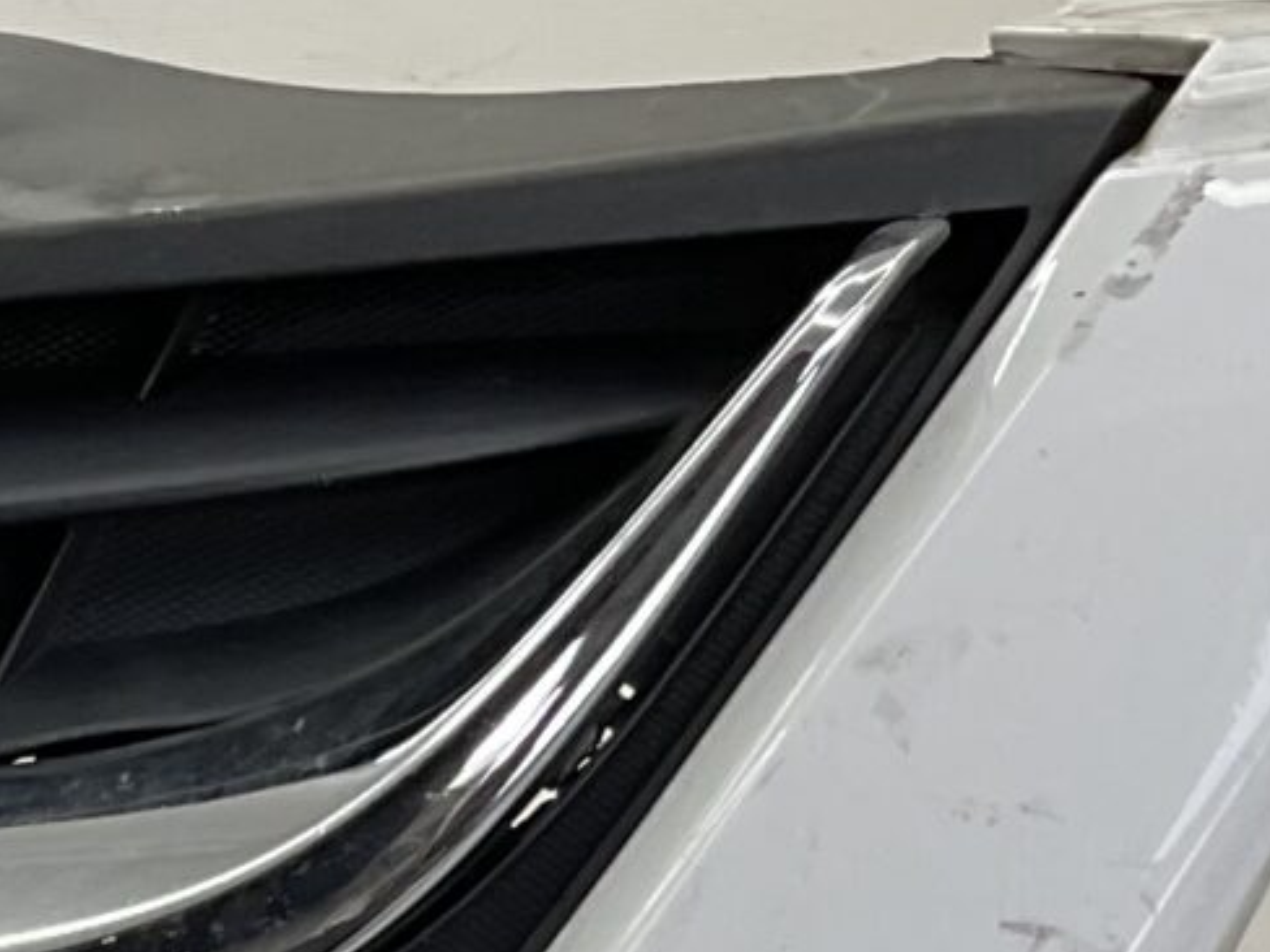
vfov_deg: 9.0
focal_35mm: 152
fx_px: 5577
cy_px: 2055
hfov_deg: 12.0
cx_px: -963
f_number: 1.8
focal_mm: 3
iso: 25
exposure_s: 1/120
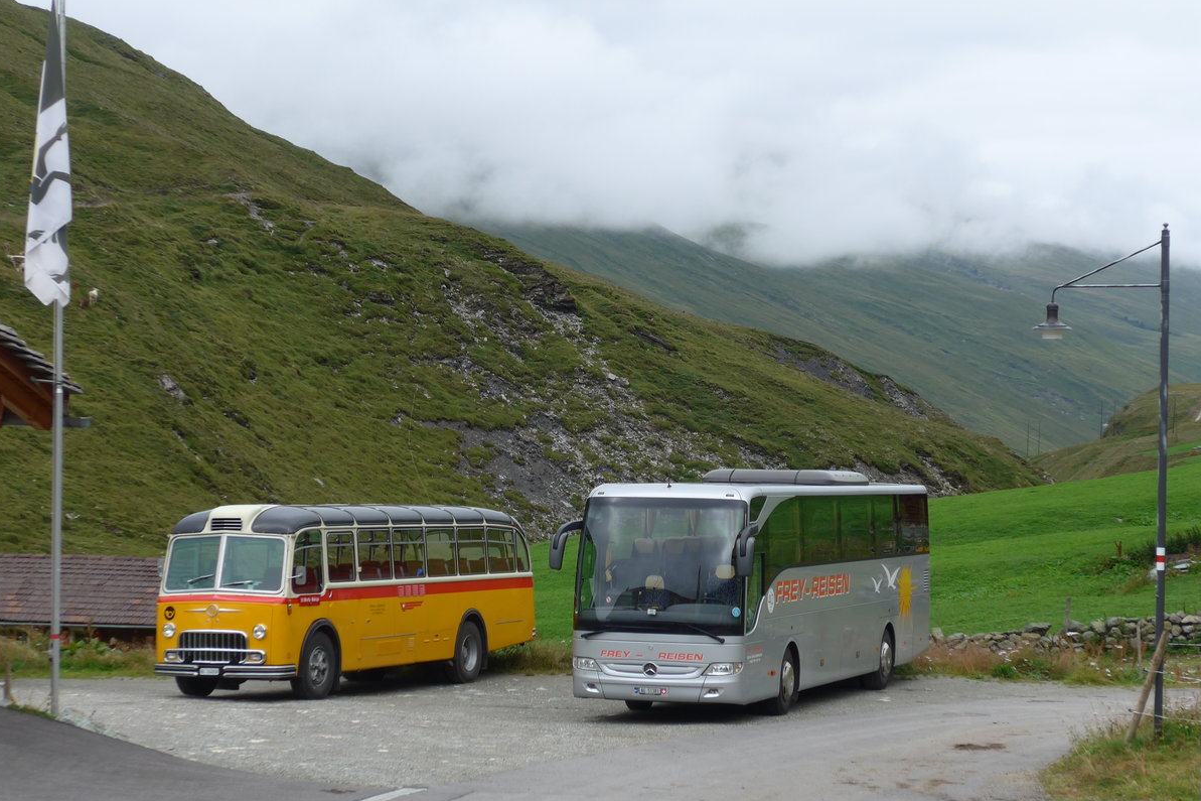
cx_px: 598
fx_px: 3002
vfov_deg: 15.2
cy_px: 401
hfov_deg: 22.6
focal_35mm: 90
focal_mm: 17
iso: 80
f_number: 4.5
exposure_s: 1/320
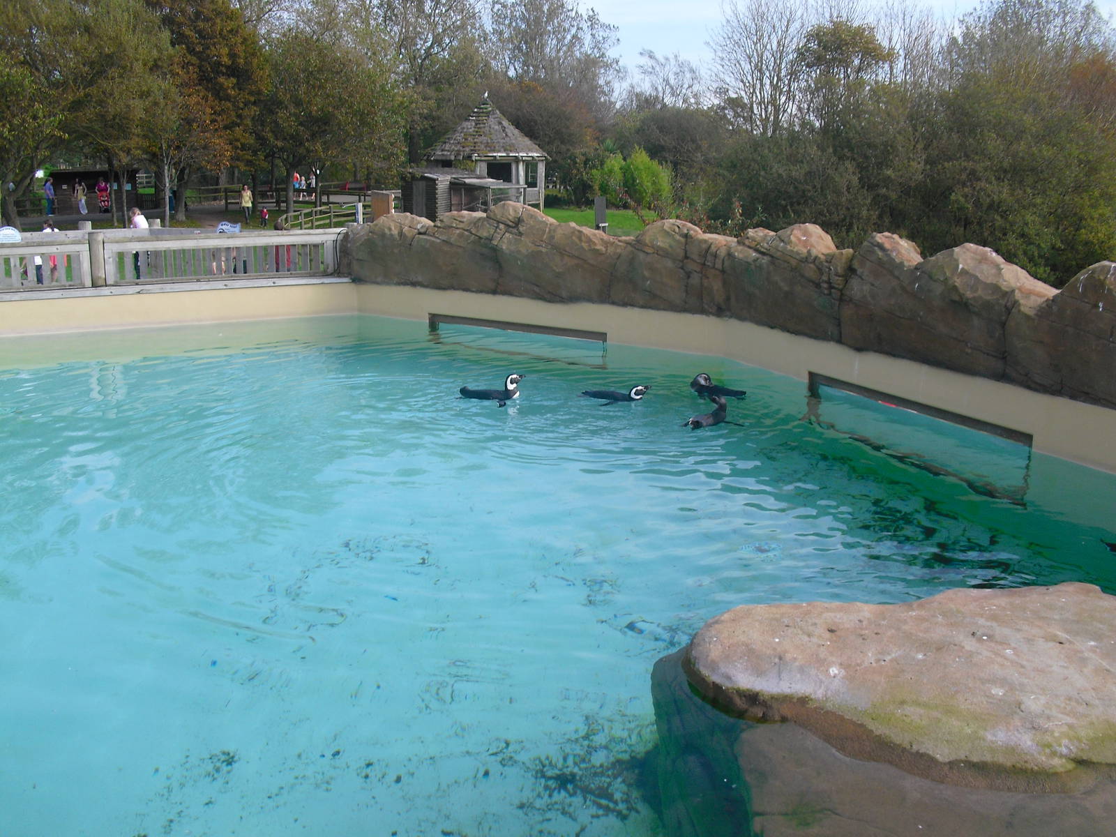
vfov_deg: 39.7
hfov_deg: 51.4
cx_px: 558
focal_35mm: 36
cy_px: 418
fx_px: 1161
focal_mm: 6.3
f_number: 7.8
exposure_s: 1/100
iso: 100
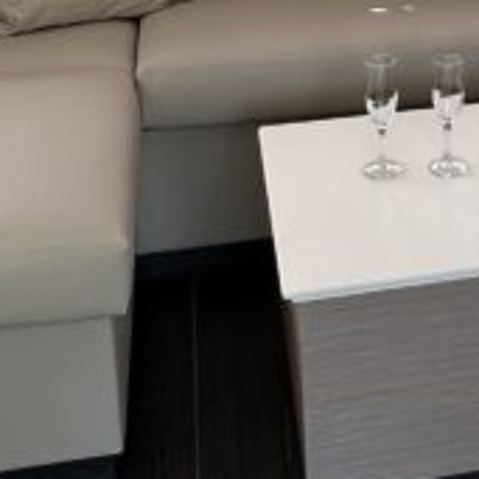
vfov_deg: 21.9
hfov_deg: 22.3
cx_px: 499
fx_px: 1158
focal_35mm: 74
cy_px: -67
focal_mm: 2.22
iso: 40
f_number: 2.2
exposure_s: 1/155
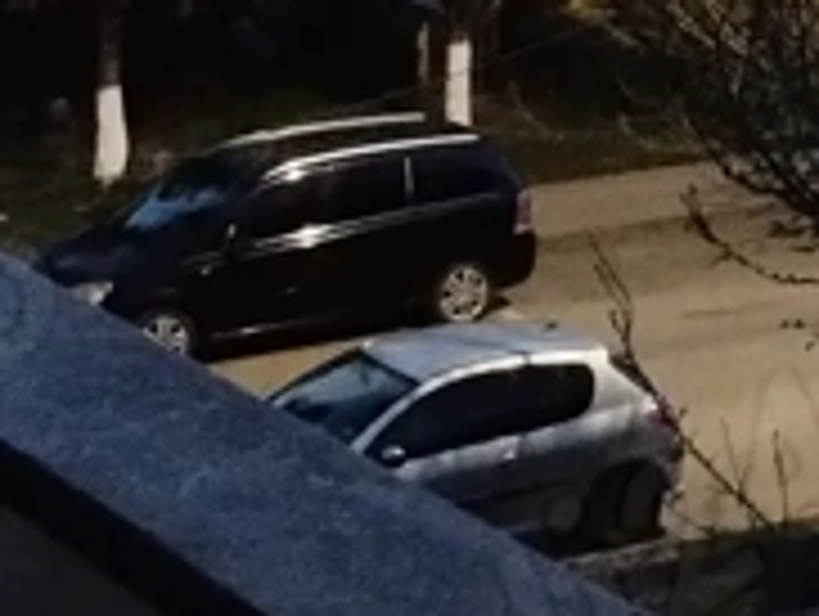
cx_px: 1152
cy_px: -470
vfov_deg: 9.2
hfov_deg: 12.3
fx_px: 3648
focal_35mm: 154
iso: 1978
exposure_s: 1/17
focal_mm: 4.27
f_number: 1.8
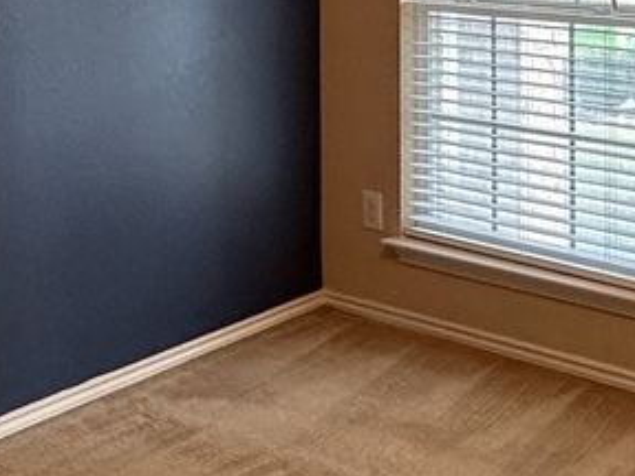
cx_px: 397
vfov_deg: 19.5
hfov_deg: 27.7
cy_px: -126
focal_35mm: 70
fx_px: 1284
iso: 160
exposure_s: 1/60
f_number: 2.2
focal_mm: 2.22
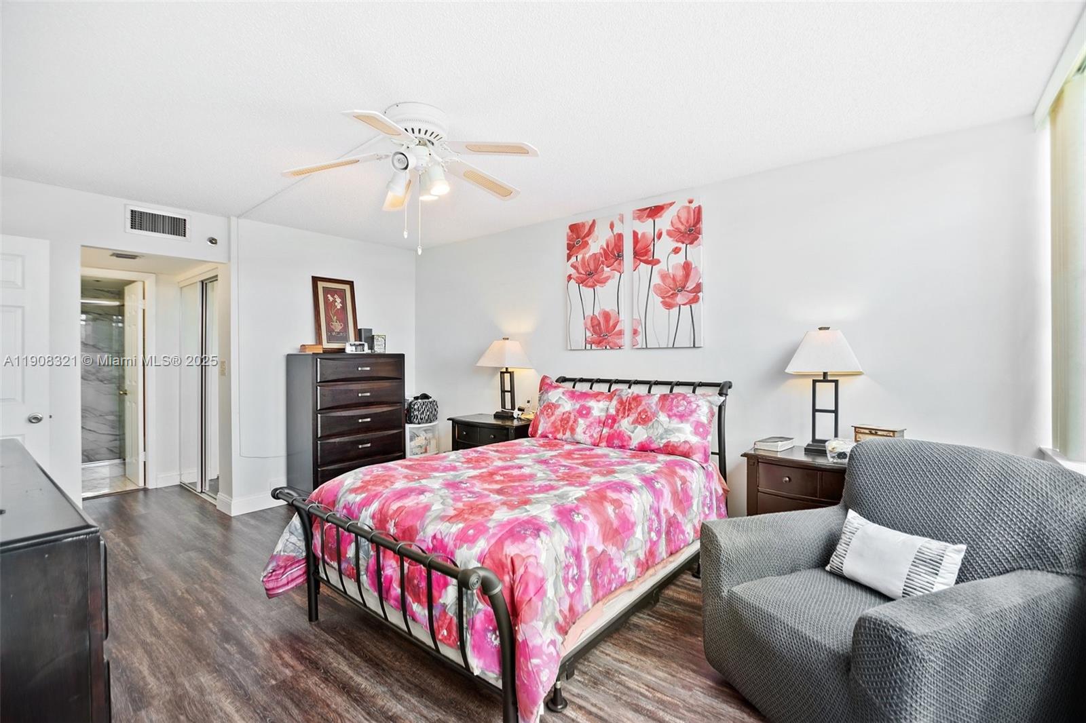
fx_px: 452
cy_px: 362
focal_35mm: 15
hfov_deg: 100.4
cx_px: 543
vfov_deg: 77.3
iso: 250
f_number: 3.5
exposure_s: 1/15
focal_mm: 10
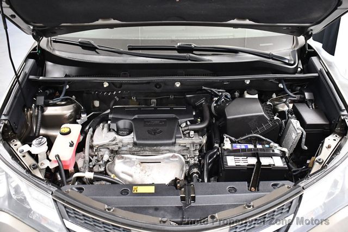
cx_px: 174
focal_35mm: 36
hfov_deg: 53.1
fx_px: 348
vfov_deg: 36.9
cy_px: 116
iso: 3200
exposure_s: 1/100
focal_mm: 18
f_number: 3.5
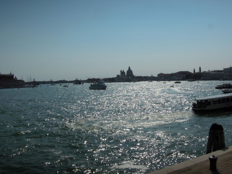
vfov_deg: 32.2
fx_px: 302
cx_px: 116
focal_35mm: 45
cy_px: 87
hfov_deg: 42.1
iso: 160
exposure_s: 1/2000
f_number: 8
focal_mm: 8.1
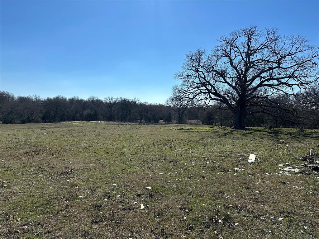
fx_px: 221
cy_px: 120
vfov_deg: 56.8
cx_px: 160
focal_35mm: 24
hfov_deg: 71.6
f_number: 1.78
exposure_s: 1/8929
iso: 80
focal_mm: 6.86
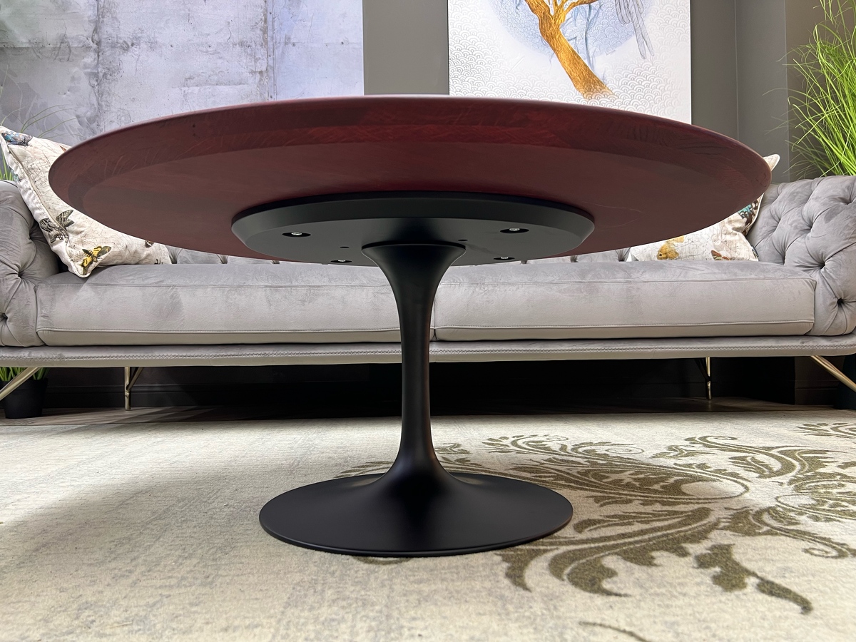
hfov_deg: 67.3
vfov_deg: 53.1
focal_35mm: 26
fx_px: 643
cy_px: 321
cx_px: 428
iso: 100
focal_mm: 5.7
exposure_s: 1/50
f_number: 1.5
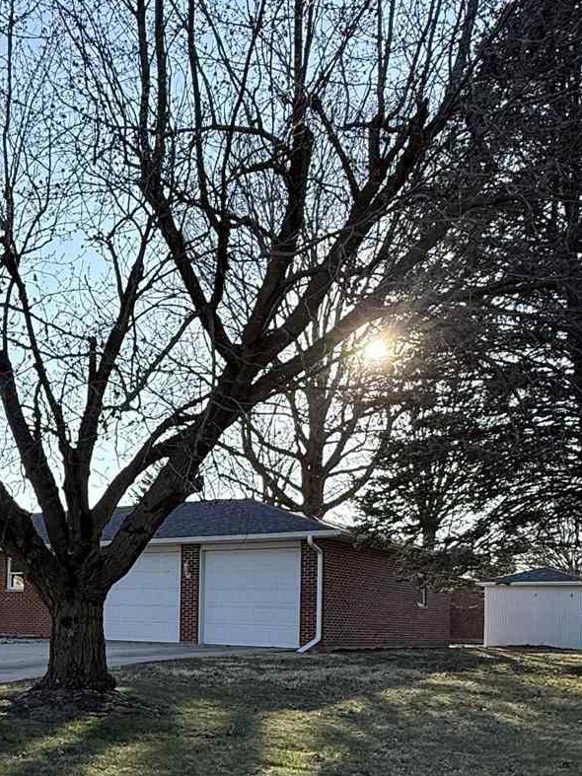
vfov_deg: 44.1
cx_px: 73
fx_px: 919
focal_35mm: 41
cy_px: 593
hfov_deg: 33.5
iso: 64
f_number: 2.2
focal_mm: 2.22
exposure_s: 1/1068
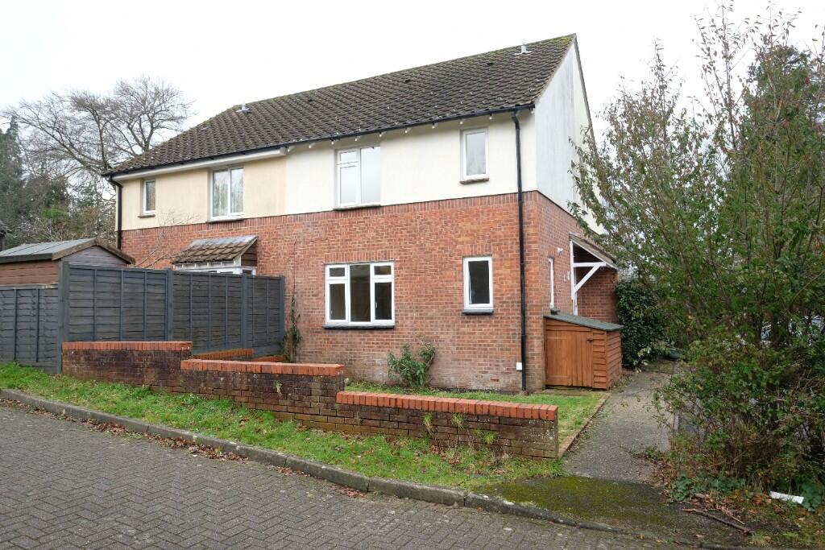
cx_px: 412
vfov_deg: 53.1
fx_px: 550
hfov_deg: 73.7
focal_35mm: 24
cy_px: 275
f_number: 4
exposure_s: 1/85
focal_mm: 15.9
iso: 200
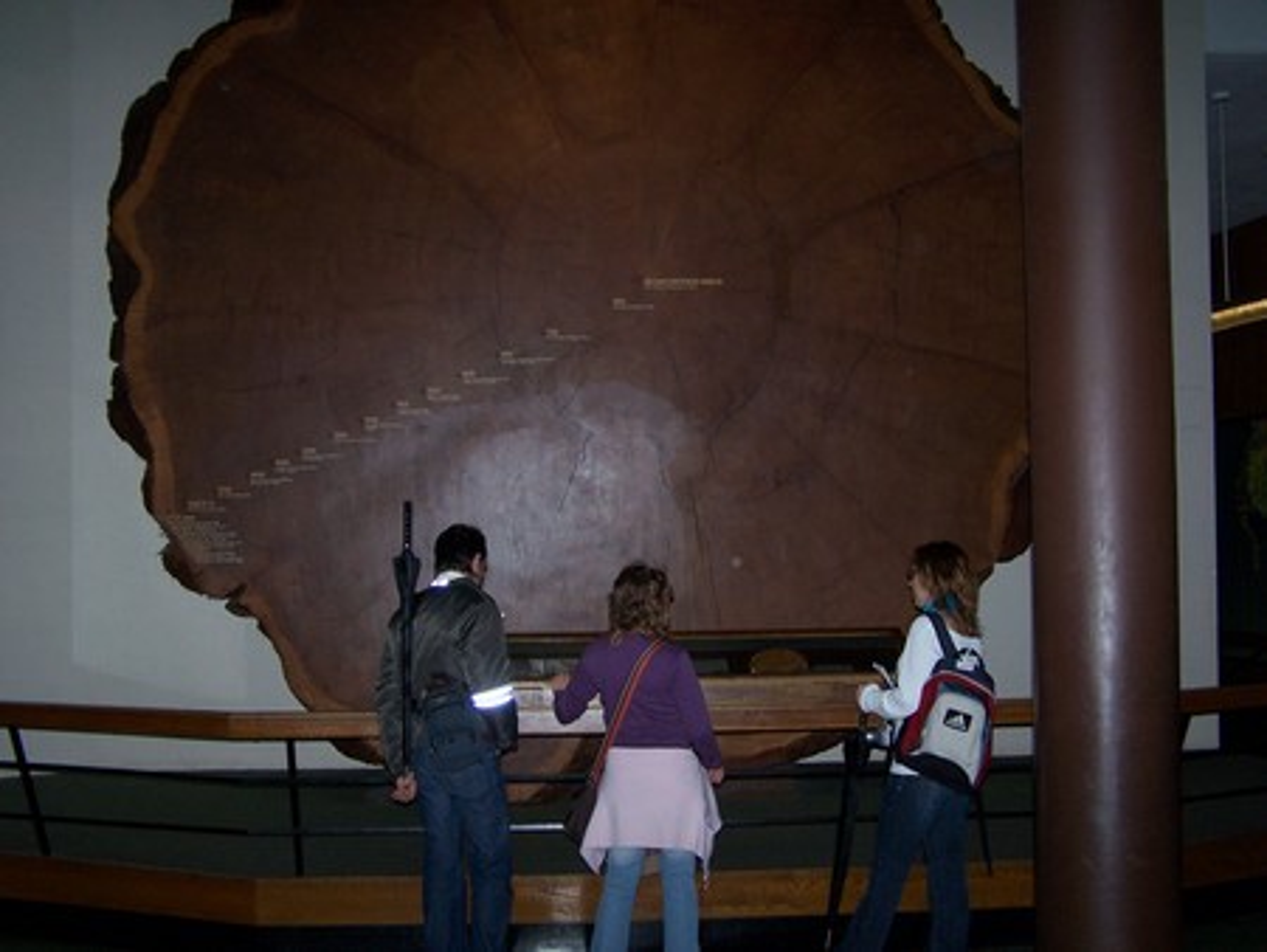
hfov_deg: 49.0
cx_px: 634
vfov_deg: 37.8
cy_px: 476
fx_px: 1392
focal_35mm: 38
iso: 140
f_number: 2.8
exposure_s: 1/60
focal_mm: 6.3
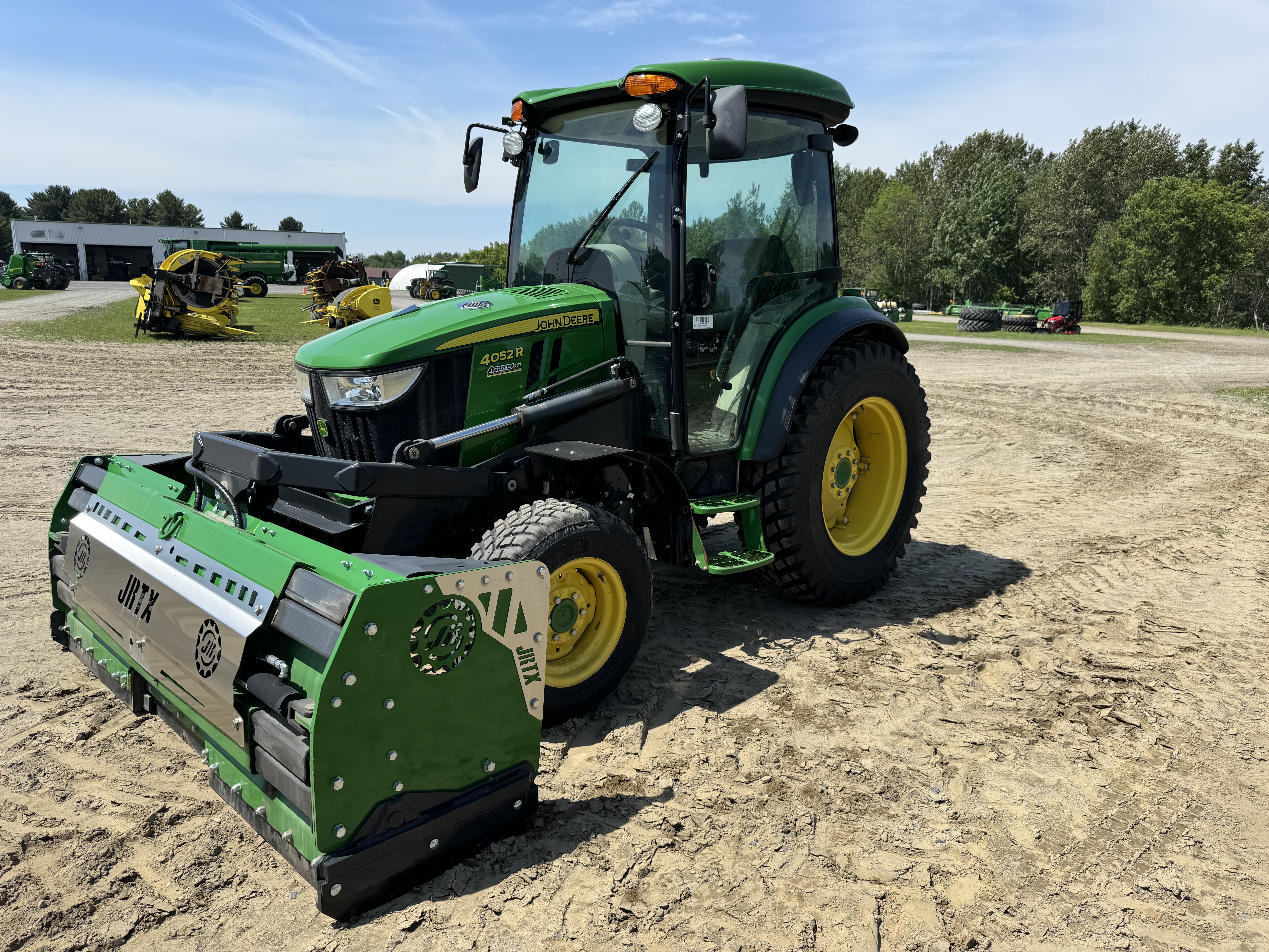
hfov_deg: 71.6
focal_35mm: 24
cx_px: 634
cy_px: 476
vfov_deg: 56.8
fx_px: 880
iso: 80
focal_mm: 6.76
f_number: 1.78
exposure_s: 1/3597
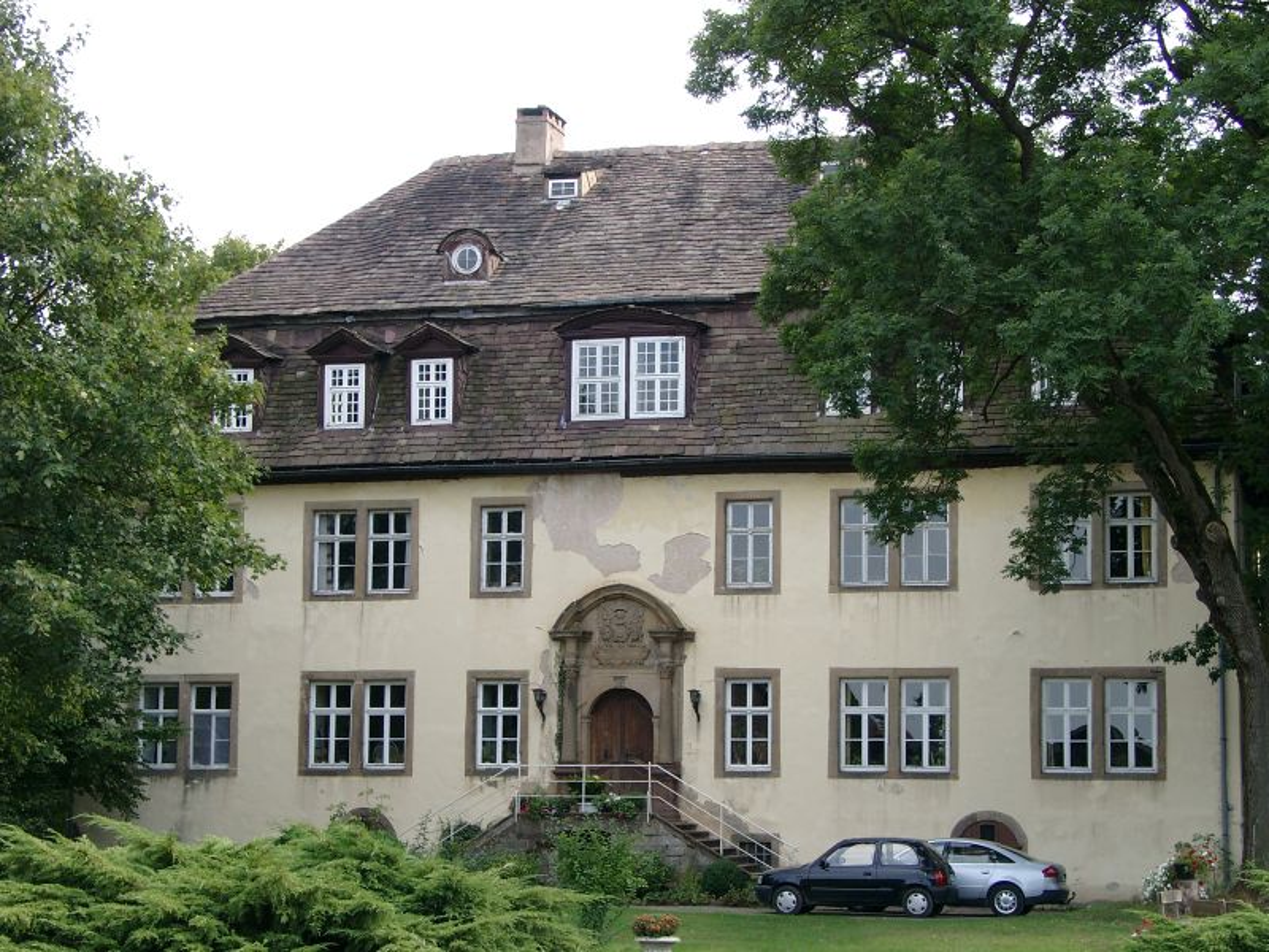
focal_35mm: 69
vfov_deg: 21.3
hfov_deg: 28.2
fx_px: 2529
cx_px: 634
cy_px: 476
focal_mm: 14.22
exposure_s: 1/150
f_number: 4
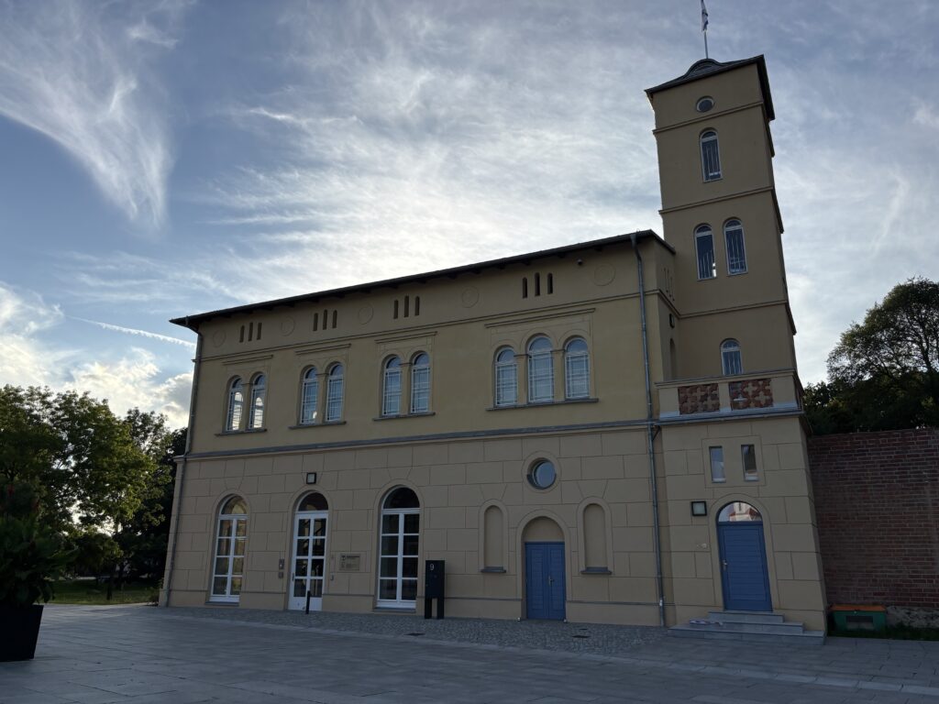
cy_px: 352
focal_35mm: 26
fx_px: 705
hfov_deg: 67.3
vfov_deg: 53.1
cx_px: 470
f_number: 1.6
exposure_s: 1/4854
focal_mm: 5.96
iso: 50
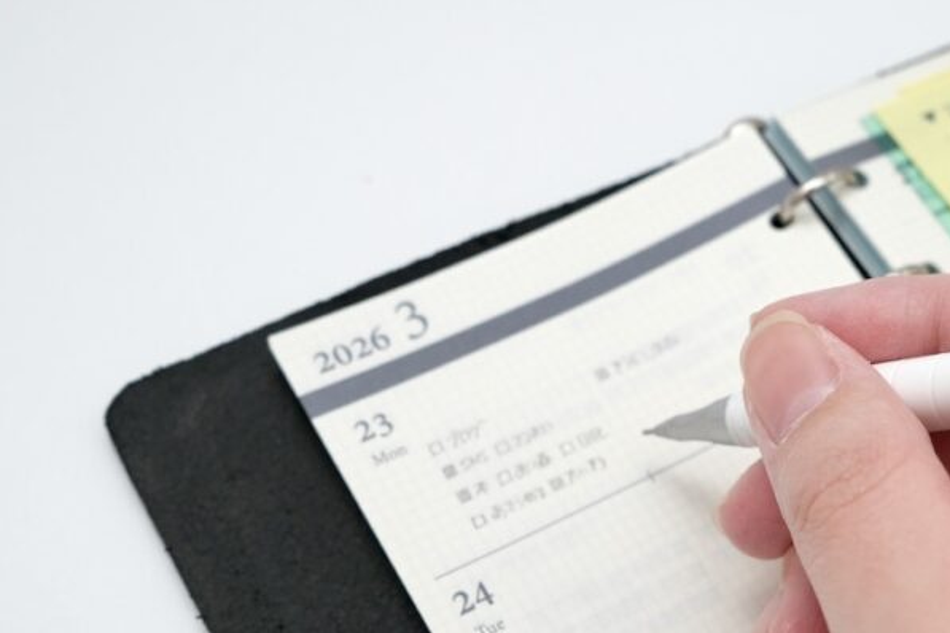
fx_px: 1583
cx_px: 675
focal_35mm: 60
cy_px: 413
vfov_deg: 22.5
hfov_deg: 32.9
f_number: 5.6
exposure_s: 1/60
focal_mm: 23
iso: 1250
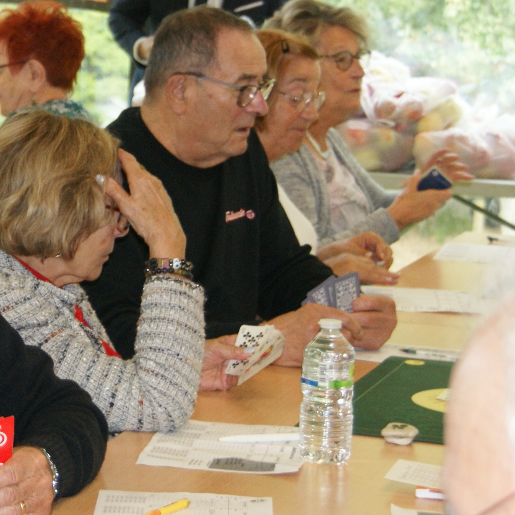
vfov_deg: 12.5
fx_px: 2356
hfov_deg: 12.4
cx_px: 27
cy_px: 175
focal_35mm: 140
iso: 400
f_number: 4.5
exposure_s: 1/60
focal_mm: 40
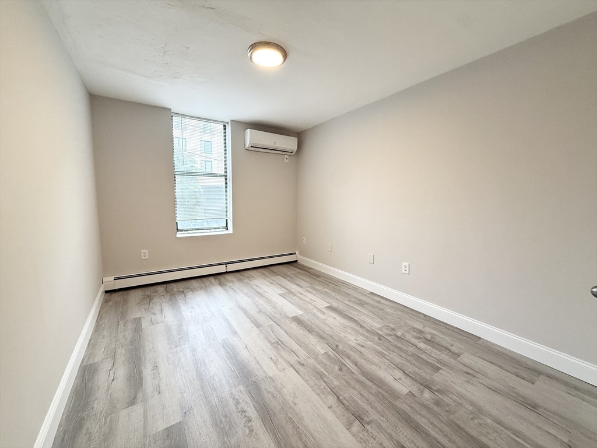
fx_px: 241
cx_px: 298
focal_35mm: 14
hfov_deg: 102.1
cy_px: 224
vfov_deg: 85.7
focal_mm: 2.22
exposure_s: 1/120
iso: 160
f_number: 2.2
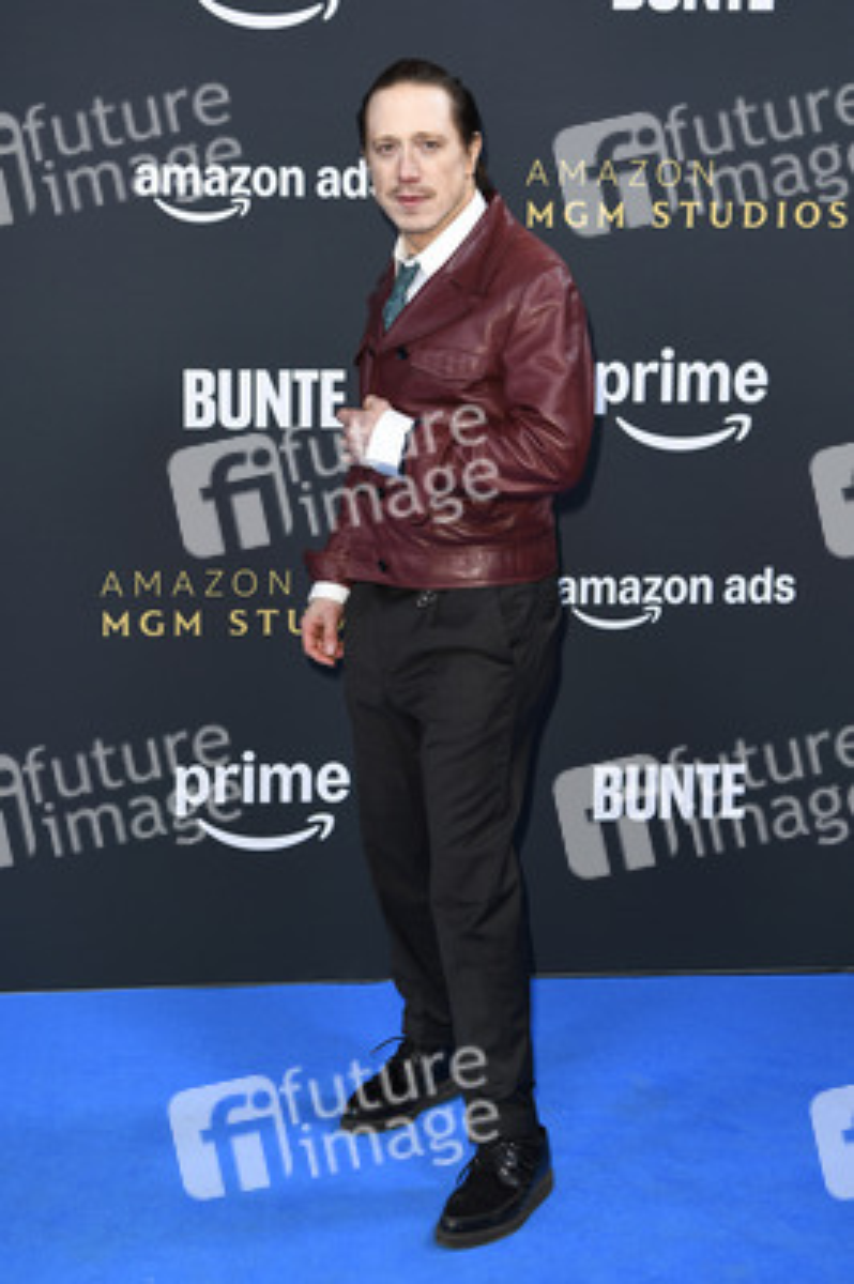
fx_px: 1782
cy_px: 642
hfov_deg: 26.9
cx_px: 427
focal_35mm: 50
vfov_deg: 39.6
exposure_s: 1/400
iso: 400
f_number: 4
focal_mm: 50
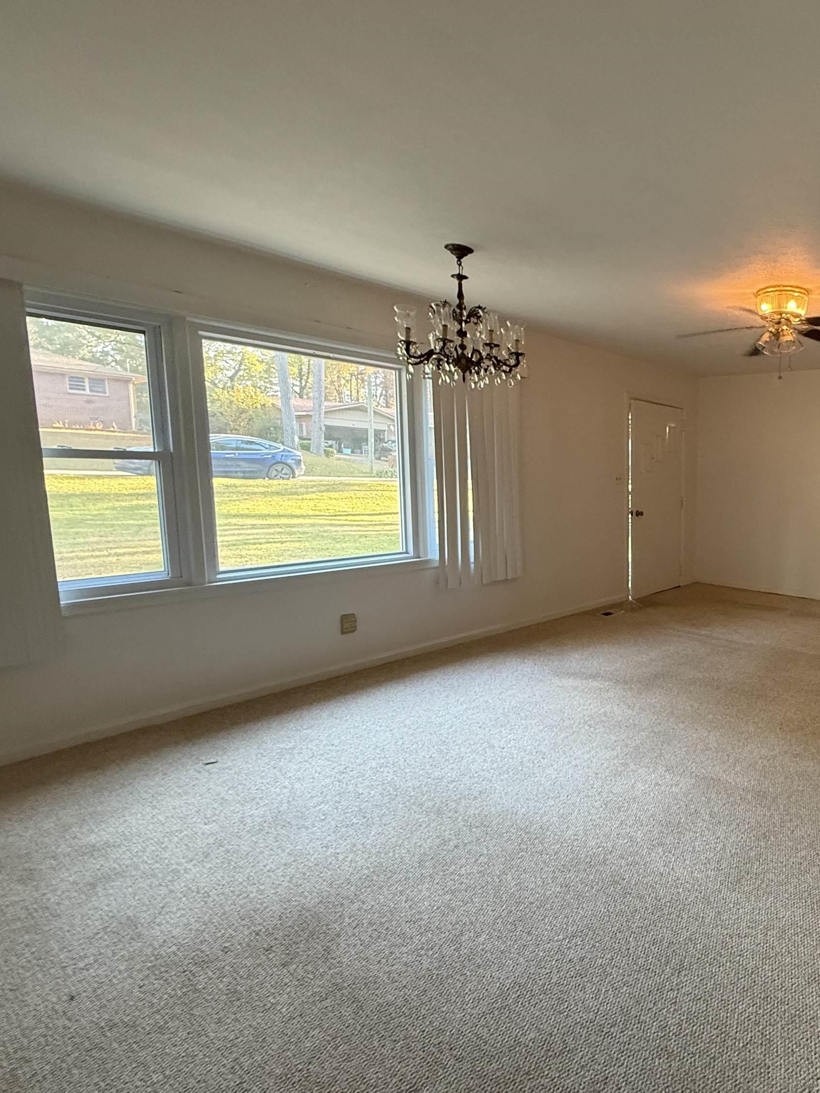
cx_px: 712
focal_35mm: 19
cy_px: 542
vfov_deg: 84.7
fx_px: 600
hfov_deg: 60.1
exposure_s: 1/60
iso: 500
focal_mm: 2.22
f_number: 2.2
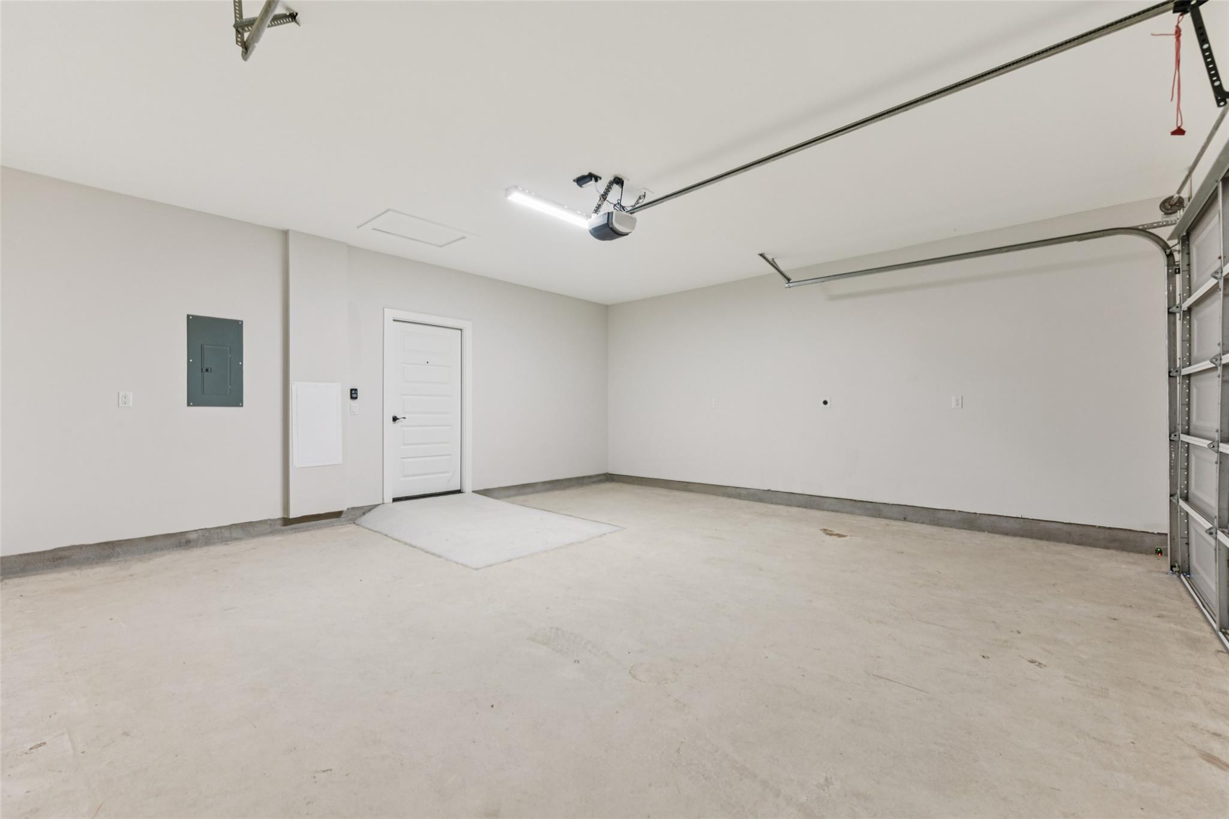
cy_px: 410
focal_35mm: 14
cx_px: 614
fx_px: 478
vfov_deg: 81.2
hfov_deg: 104.3
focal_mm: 14
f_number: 8
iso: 400
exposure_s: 1/4
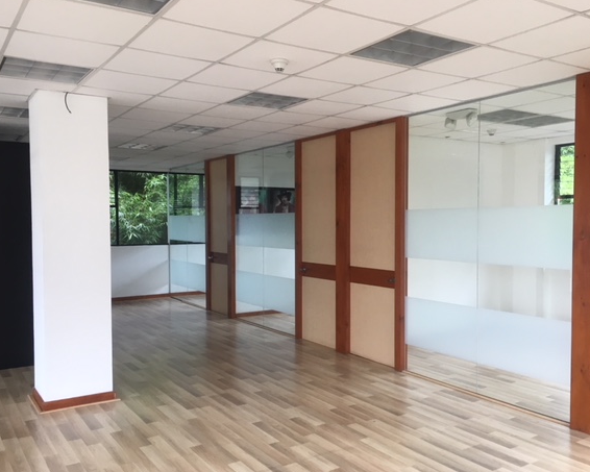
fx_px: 559
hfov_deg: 55.6
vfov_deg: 45.8
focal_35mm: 32
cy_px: 245
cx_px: 305
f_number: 2.2
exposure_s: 1/30
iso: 32
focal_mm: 4.15
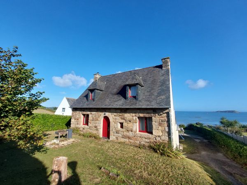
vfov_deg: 89.9
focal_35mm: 13
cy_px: 92
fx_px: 93
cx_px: 124
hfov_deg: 106.2
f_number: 2.2
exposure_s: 1/1746
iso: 64
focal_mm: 1.42
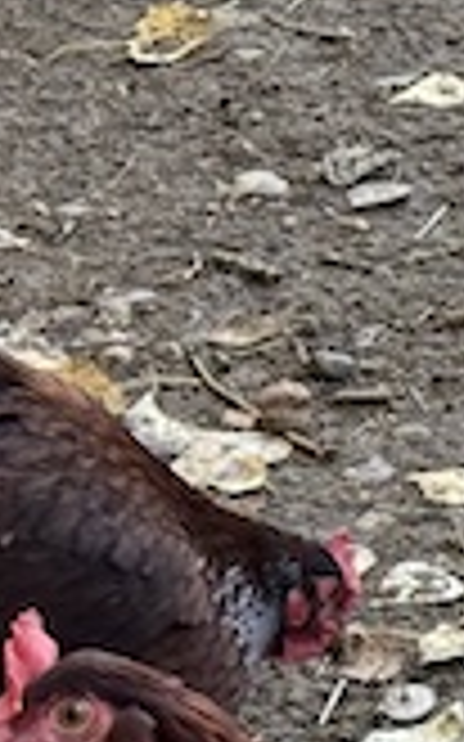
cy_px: 452
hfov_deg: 4.6
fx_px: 5609
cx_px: 1297
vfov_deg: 7.6
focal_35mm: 277
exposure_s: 1/120
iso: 125
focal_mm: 6.76
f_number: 1.78
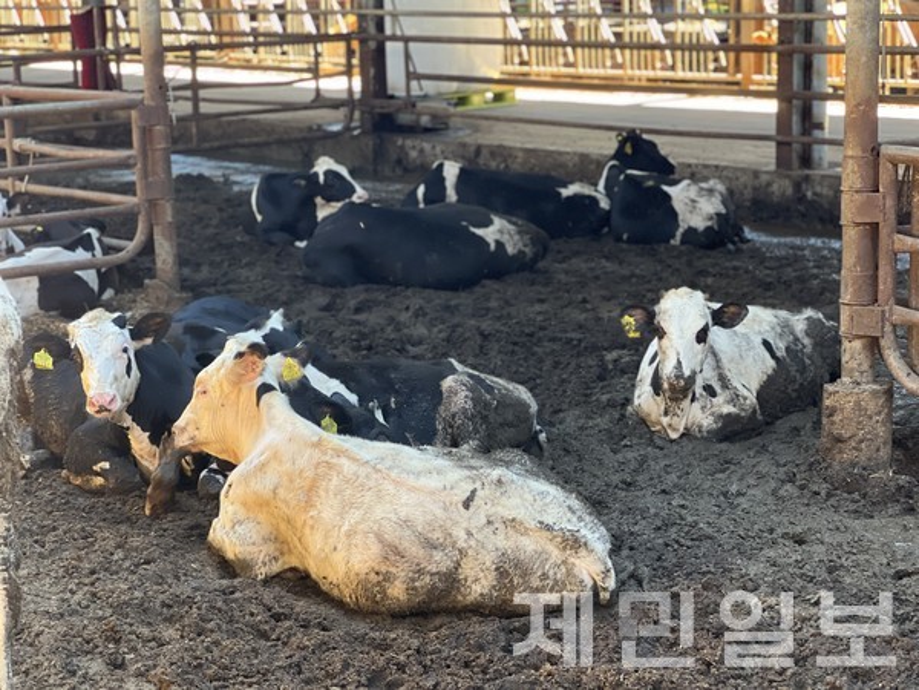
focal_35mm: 77
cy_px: 345
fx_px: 2044
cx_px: 460
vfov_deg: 19.1
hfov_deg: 25.3
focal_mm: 9
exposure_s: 1/111
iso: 250
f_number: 2.8
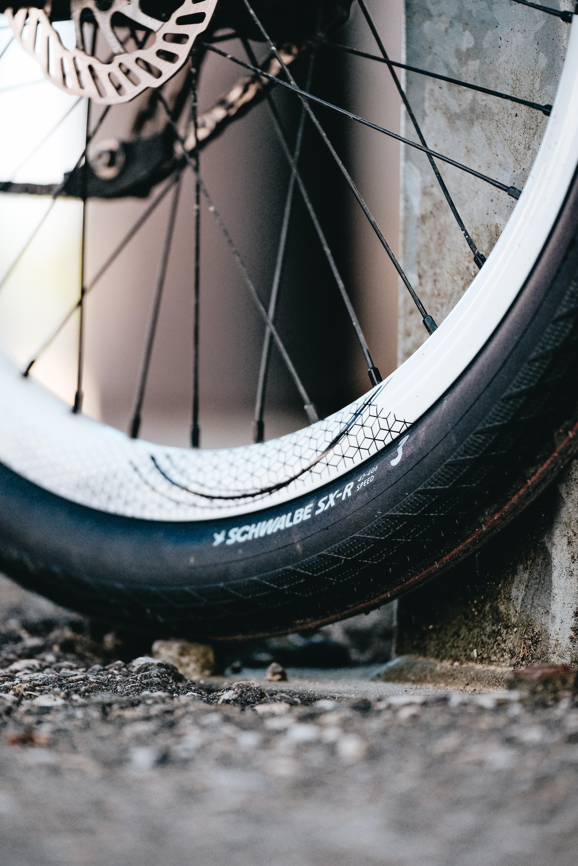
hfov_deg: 6.2
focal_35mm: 222
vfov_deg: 9.3
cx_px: 280
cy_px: 431
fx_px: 5346
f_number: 2.8
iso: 1250
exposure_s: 1/2000
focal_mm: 140
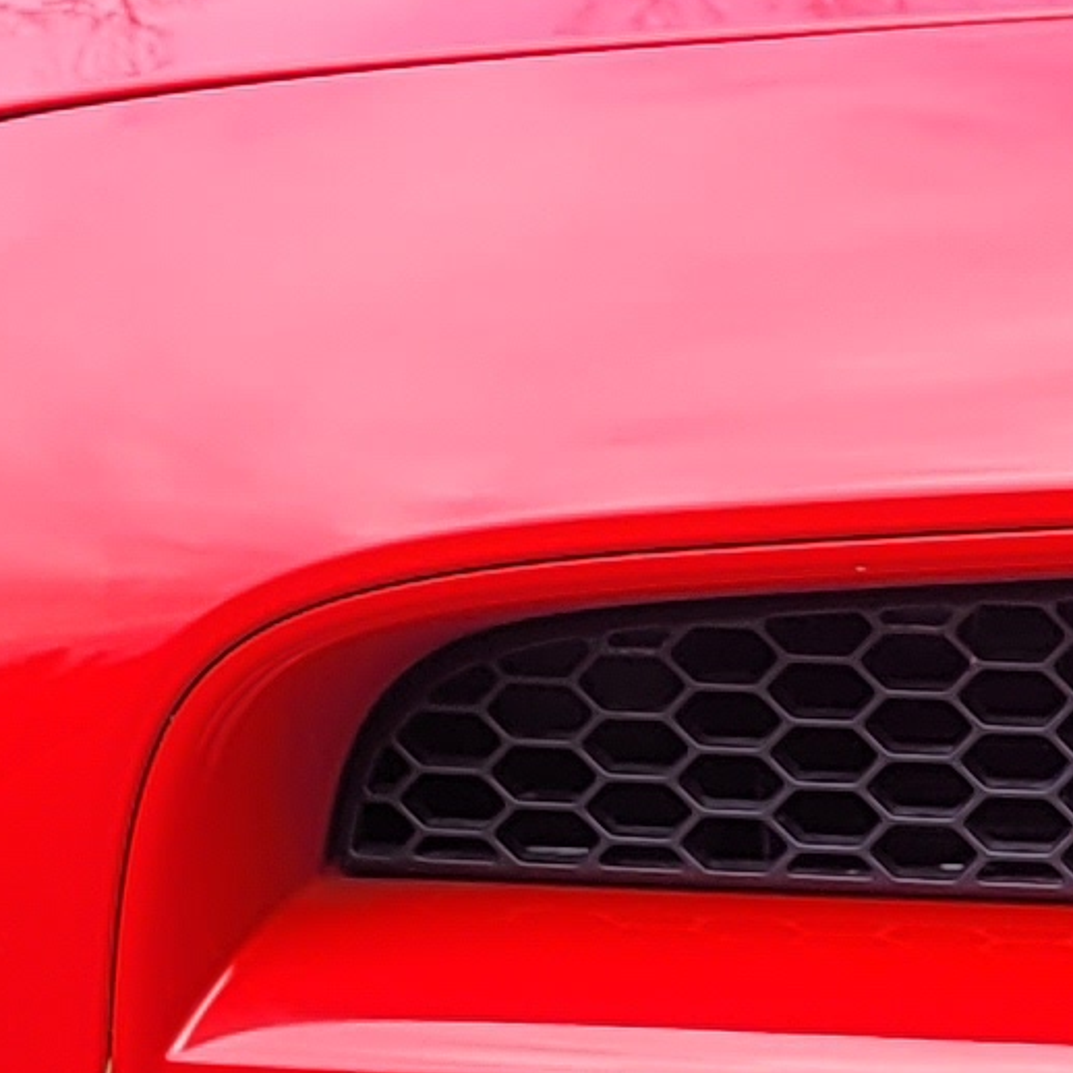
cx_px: 1897
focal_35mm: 179
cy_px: 949
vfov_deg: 9.7
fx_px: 6277
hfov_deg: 9.3
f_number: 1.8
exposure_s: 1/686
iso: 40
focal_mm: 5.4
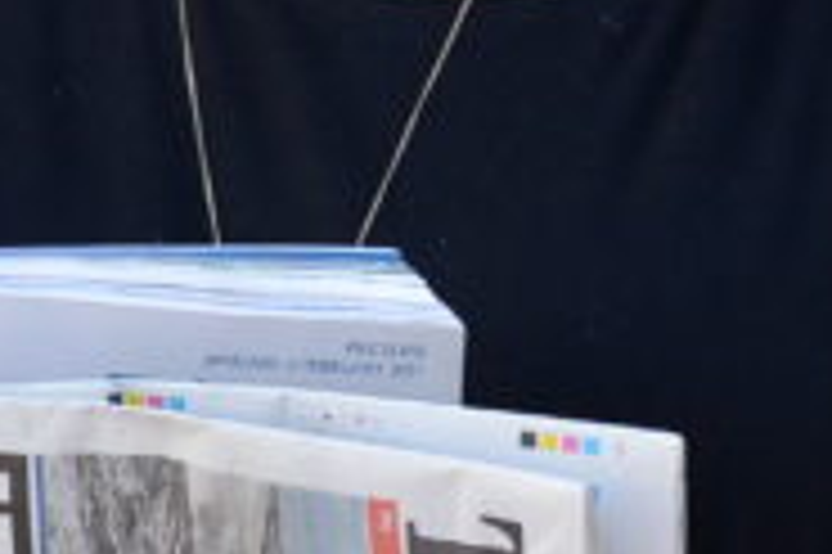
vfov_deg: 4.2
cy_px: 236
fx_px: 7504
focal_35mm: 325
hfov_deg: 6.3
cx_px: 558
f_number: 4.5
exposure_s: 1/1600
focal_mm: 50
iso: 1250
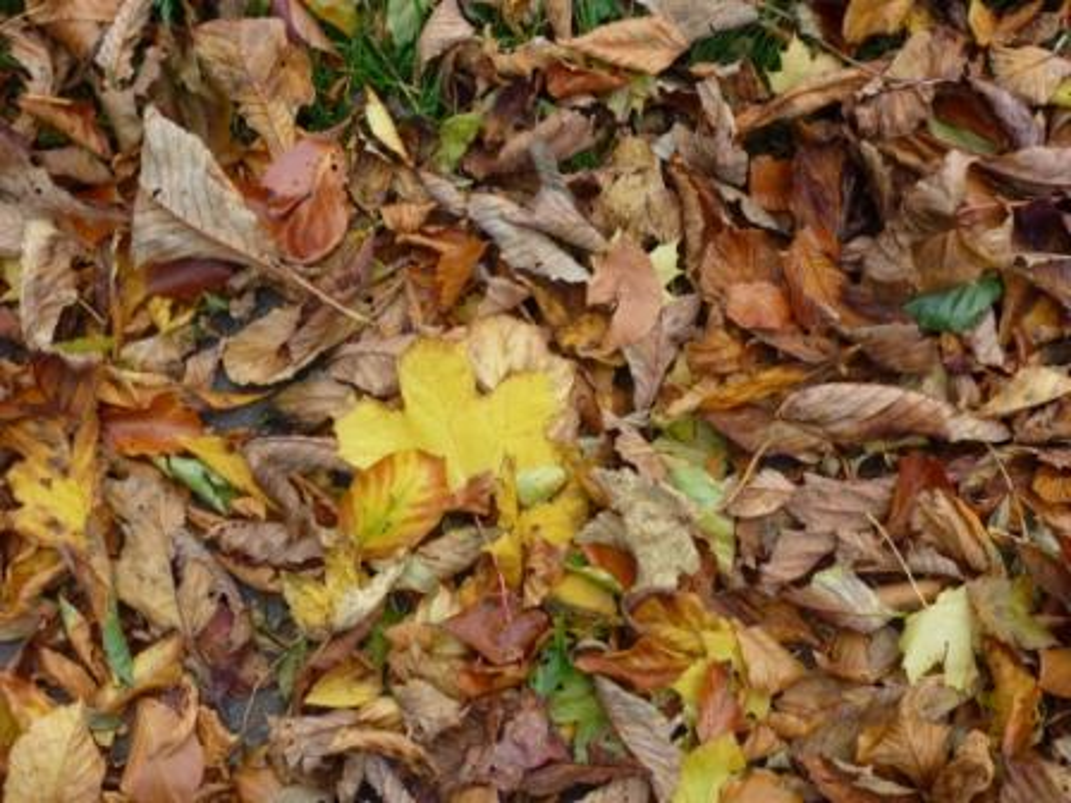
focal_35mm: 57
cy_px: 402
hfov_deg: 33.8
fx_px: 1764
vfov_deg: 25.7
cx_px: 536
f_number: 4.4
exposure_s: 1/80
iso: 160
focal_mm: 10.1
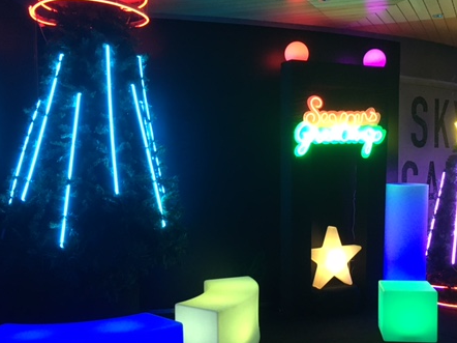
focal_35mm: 42
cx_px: 277
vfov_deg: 34.2
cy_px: 206
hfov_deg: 44.6
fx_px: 554
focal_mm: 4.15
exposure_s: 1/20
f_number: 2.2
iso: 200
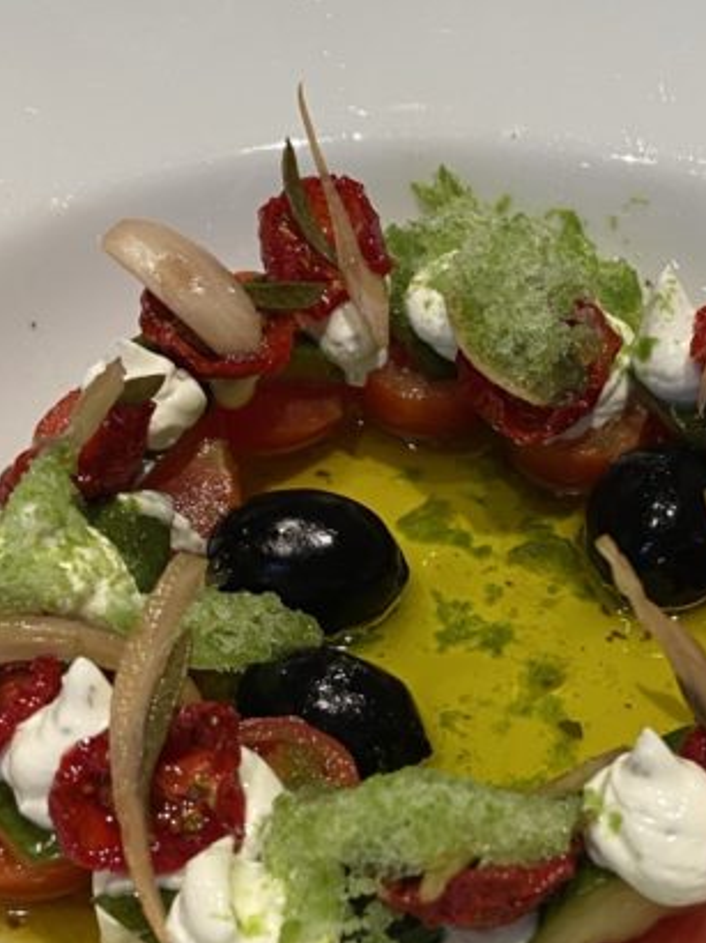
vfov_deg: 29.3
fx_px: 1769
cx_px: 474
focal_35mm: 65
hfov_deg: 22.5
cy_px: 731
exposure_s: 1/50
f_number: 1.8
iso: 80
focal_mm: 4.25
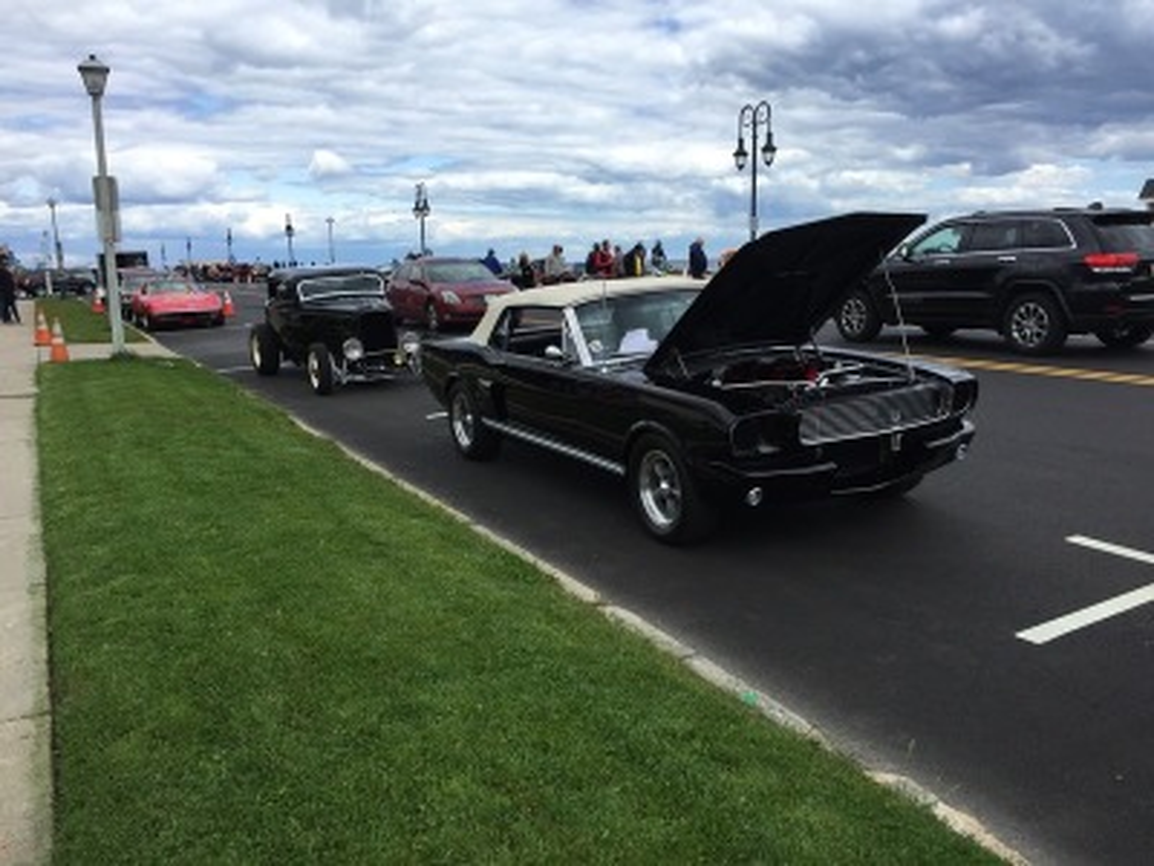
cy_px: 433
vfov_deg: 48.2
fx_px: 967
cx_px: 577
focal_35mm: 29
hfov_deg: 61.7
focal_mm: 4.15
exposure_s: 1/2326
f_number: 2.2
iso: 32
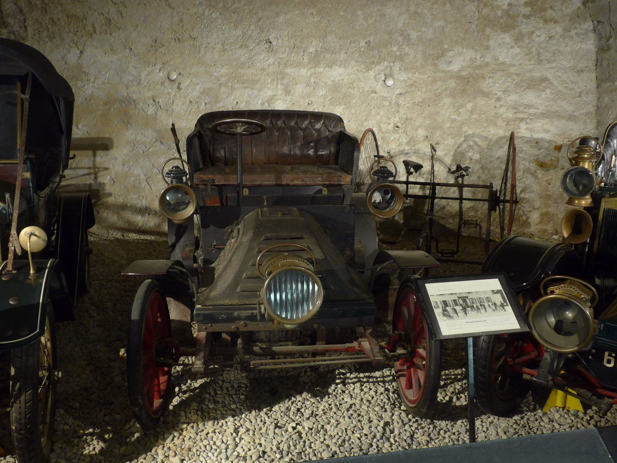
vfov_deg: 48.2
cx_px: 308
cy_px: 232
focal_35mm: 29
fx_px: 517
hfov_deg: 61.7
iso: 400
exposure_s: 1/15
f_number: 2
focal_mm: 6
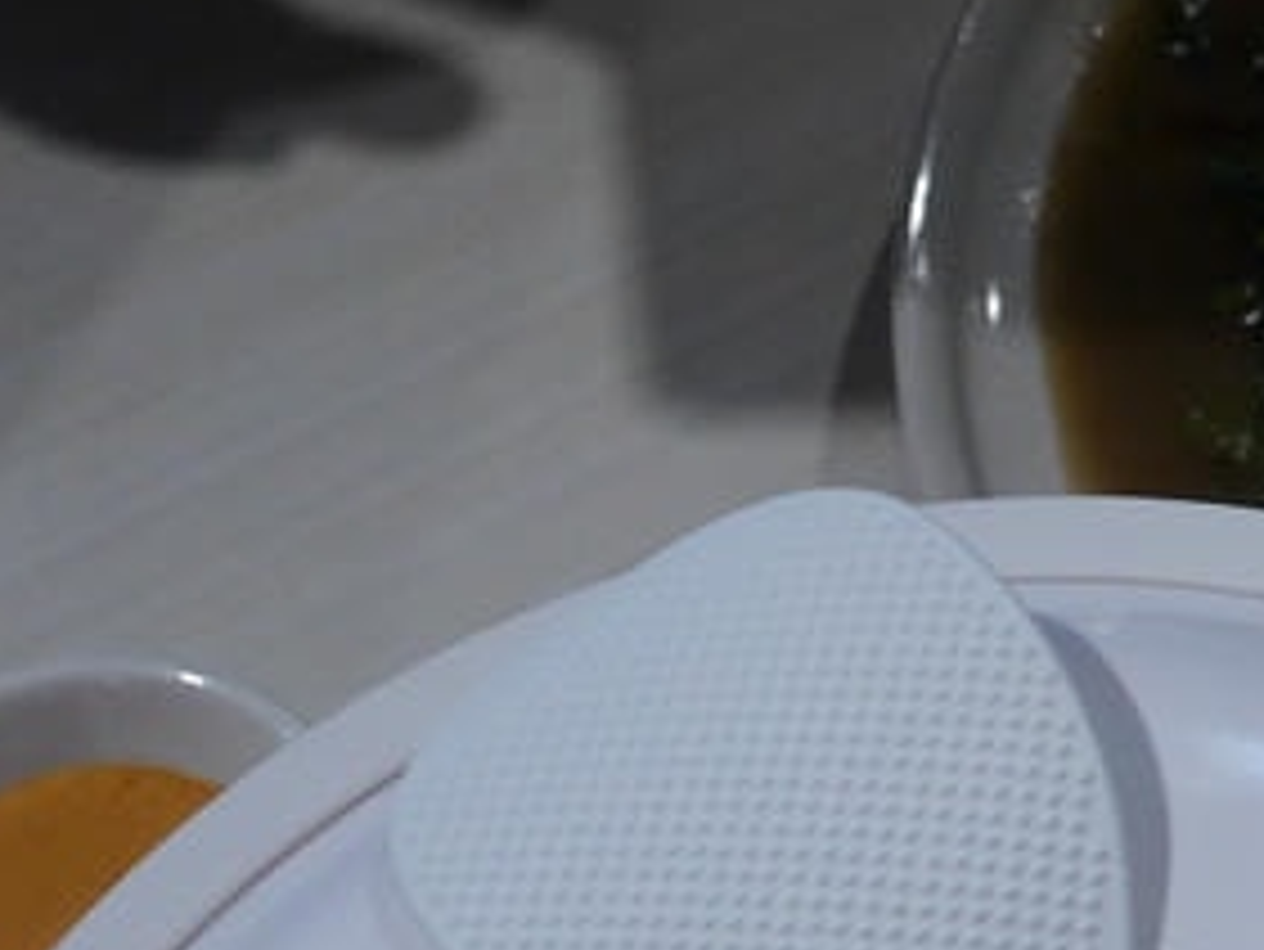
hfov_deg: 10.5
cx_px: 2613
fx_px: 6247
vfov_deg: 8.5
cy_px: 1364
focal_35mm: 171
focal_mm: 20
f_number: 1.7
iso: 160
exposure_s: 1/125
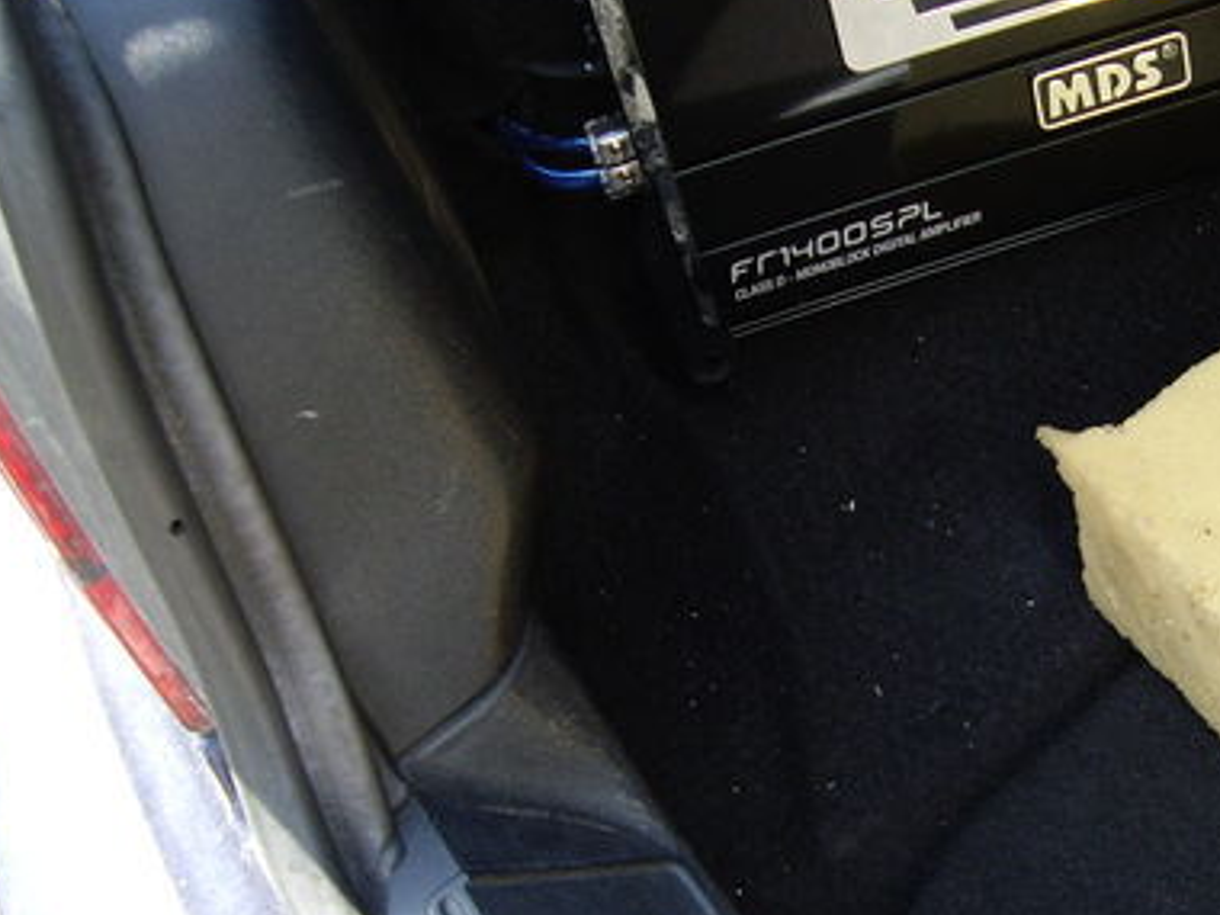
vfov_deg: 22.9
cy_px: 543
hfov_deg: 29.5
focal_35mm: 64
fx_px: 2256
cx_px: 986
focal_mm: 6.2
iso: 100
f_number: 2.7
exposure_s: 1/100
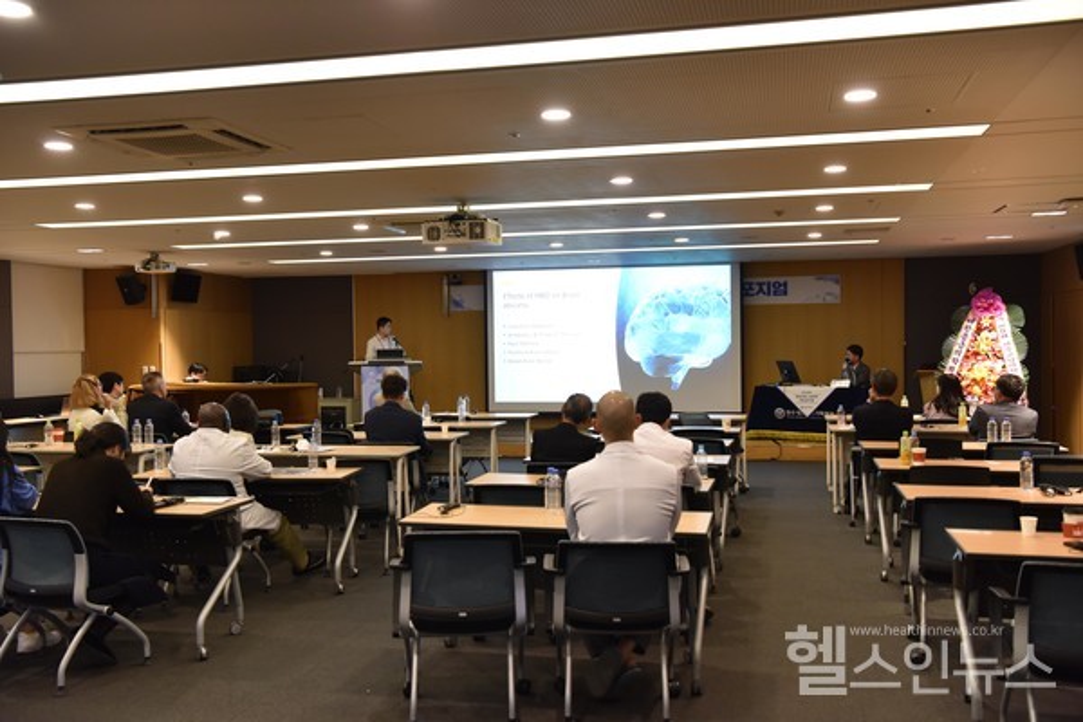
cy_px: 361
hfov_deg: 54.4
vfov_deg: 37.9
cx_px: 542
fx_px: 1053
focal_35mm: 35
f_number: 5
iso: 1600
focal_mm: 35
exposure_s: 1/100
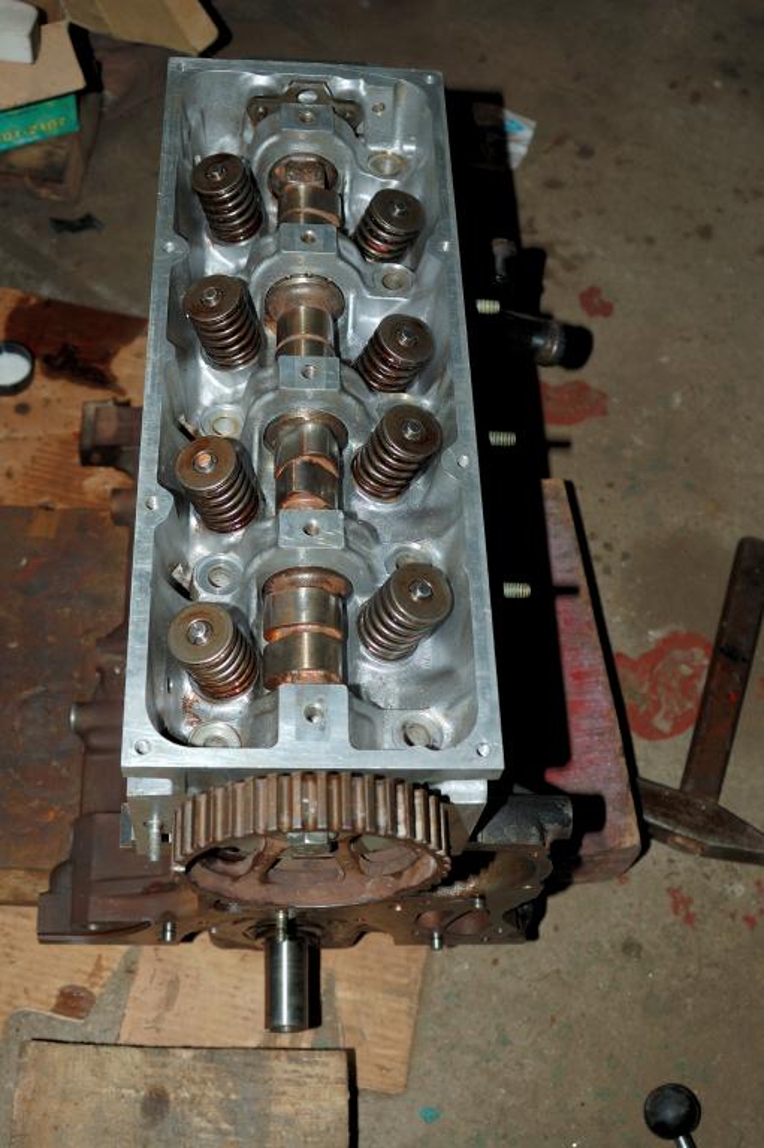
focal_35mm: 42
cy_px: 574
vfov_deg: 46.4
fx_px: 1339
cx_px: 382
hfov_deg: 31.9
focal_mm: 28
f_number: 5.6
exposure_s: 1/125
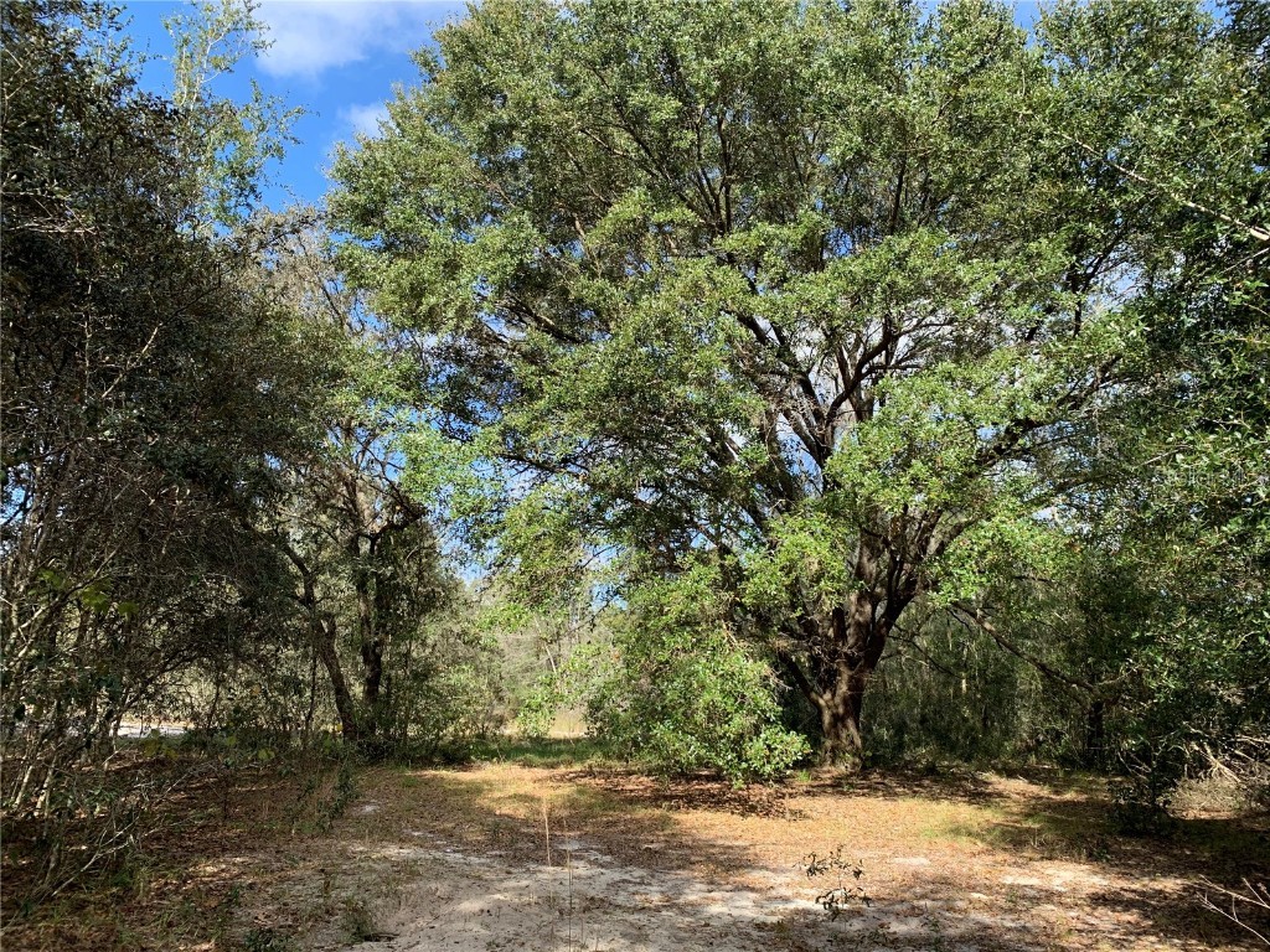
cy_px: 476
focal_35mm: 26
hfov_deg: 67.3
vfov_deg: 53.1
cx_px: 635
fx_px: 954
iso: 25
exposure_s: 1/664
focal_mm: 4.25
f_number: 1.8
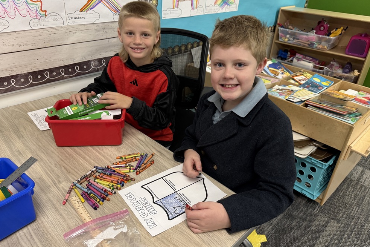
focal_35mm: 26
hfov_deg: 69.4
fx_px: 267
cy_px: 125
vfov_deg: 49.5
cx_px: 190
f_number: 1.78
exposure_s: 1/60
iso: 320
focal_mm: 6.76
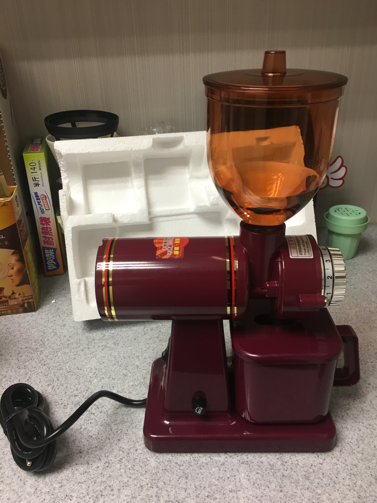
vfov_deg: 61.7
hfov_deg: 48.2
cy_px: 252
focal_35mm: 29
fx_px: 421
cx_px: 188
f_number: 2.2
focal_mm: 4.15
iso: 80
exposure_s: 1/30
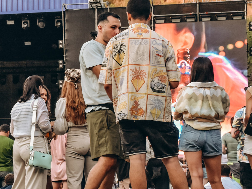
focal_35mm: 113
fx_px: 822
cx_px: -22
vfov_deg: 13.1
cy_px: 87
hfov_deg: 16.9
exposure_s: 1/160
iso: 800
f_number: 5.6
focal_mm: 32
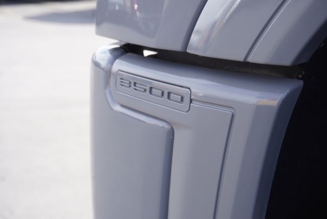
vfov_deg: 23.8
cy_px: 110
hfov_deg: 35.0
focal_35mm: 57
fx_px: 518
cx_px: 164
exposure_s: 1/80
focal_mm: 38
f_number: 6.3
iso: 100
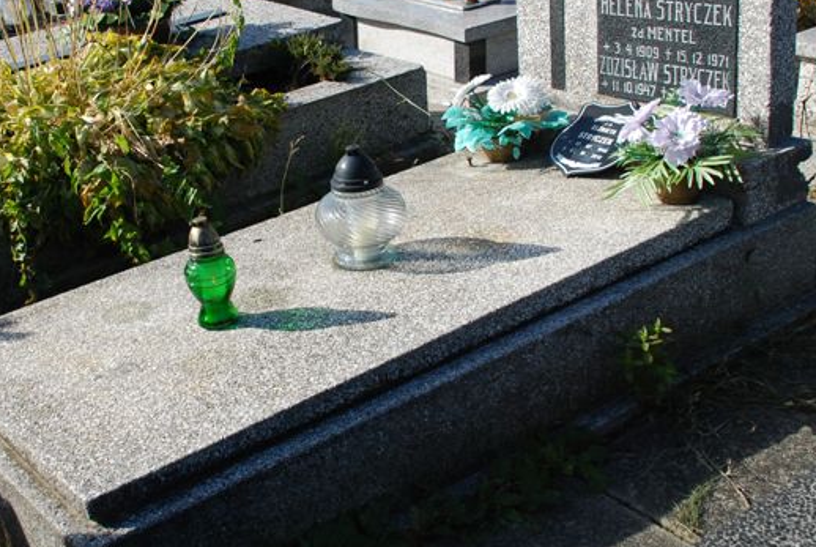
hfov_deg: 38.6
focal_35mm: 51
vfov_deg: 26.5
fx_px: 1158
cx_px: 313
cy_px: 226
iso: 500
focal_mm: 22
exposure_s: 1/800
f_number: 8
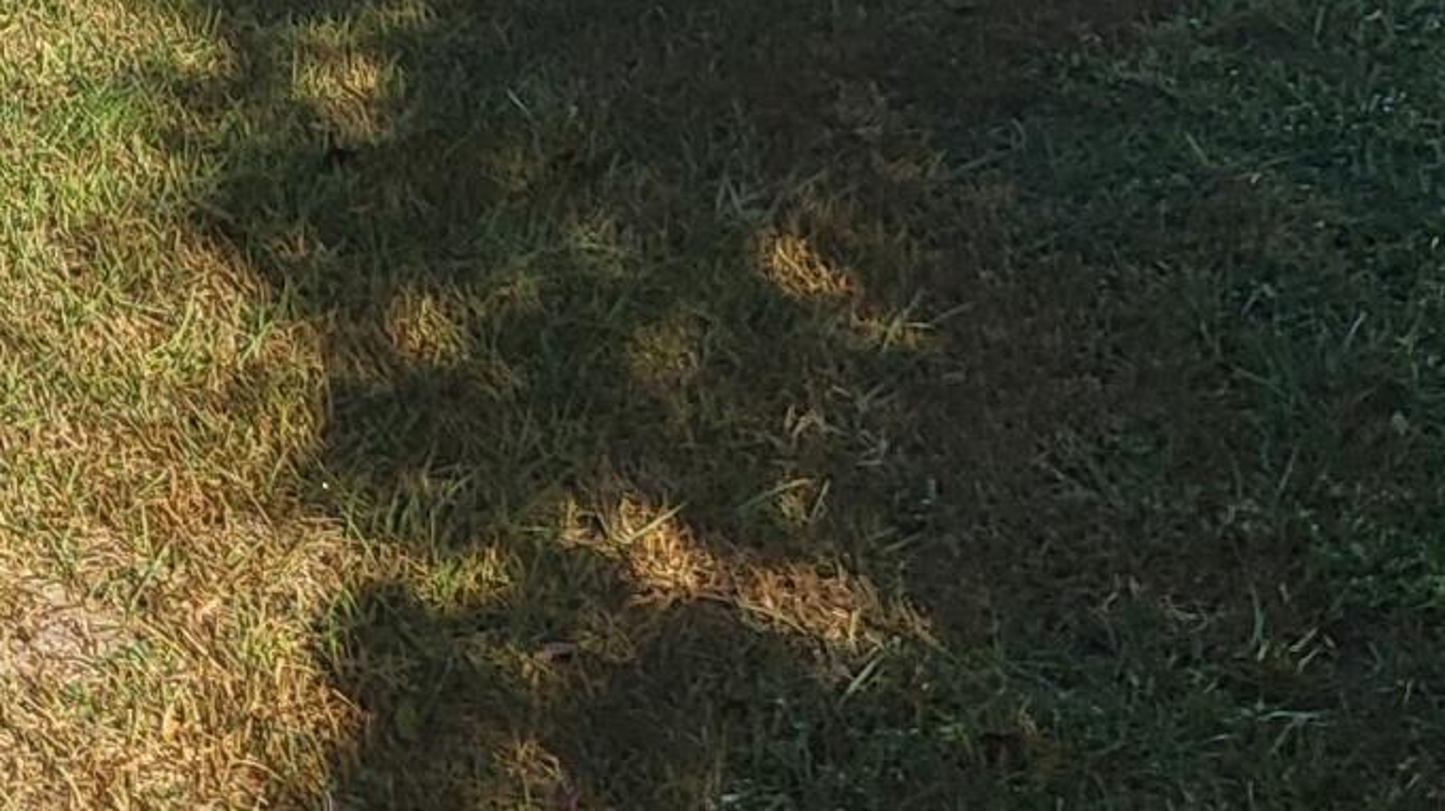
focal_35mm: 125
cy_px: -1284
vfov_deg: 8.6
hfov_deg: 16.8
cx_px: -8
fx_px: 4788
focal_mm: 4.25
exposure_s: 1/2866
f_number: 1.8
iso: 50
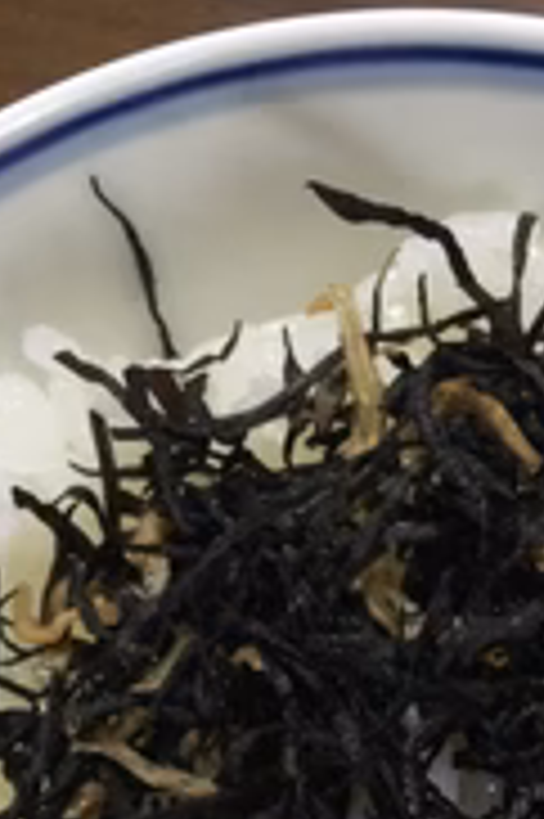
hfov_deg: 19.0
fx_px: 1612
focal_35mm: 71
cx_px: 432
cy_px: 860
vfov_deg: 26.6
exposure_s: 1/30
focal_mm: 3.3
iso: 160
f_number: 2.4
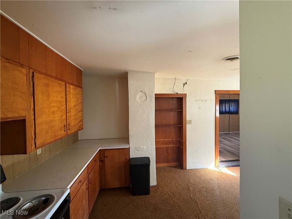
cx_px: 146
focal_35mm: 14
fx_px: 118
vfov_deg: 85.7
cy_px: 110
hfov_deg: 102.1
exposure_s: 1/60
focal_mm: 2.22
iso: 400
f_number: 2.2
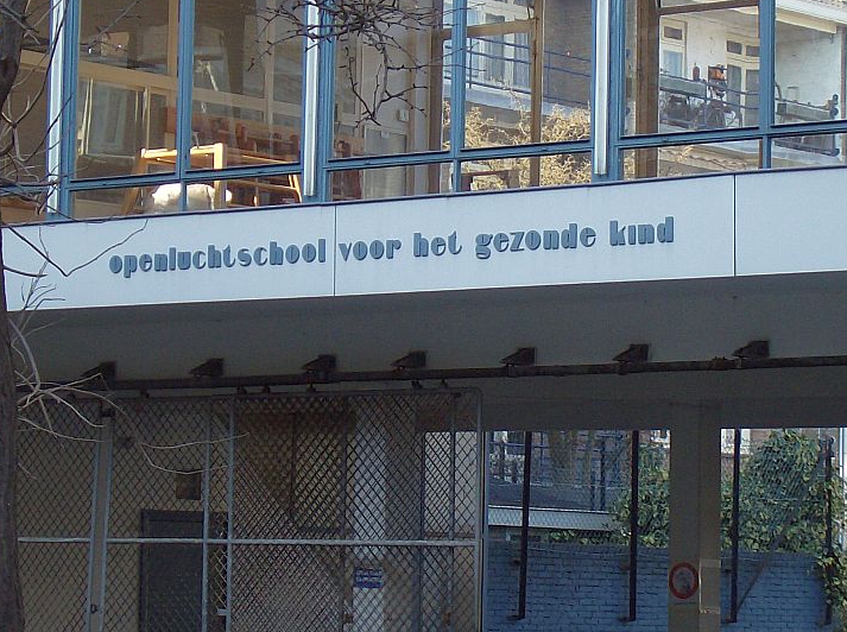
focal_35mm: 155
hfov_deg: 12.8
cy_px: 193
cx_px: 402
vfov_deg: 9.5
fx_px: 3786
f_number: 4.8
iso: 100
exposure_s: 1/137
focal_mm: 18
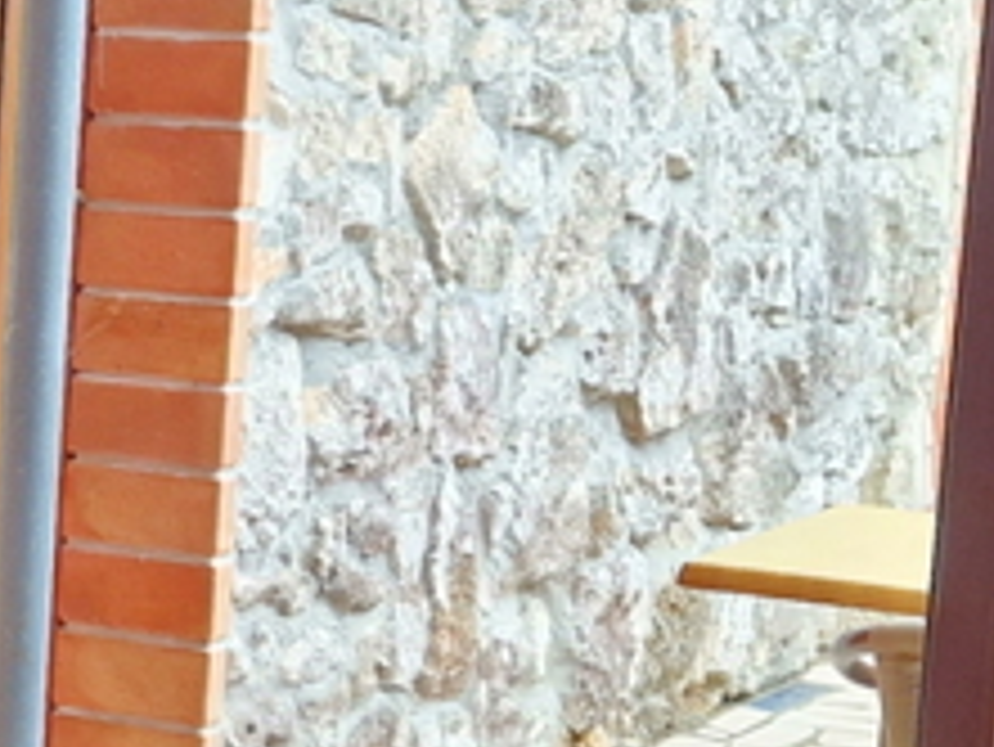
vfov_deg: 11.9
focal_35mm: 125
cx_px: -711
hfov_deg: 14.2
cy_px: 423
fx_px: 3591
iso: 160
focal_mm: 5.4
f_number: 1.8
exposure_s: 1/180
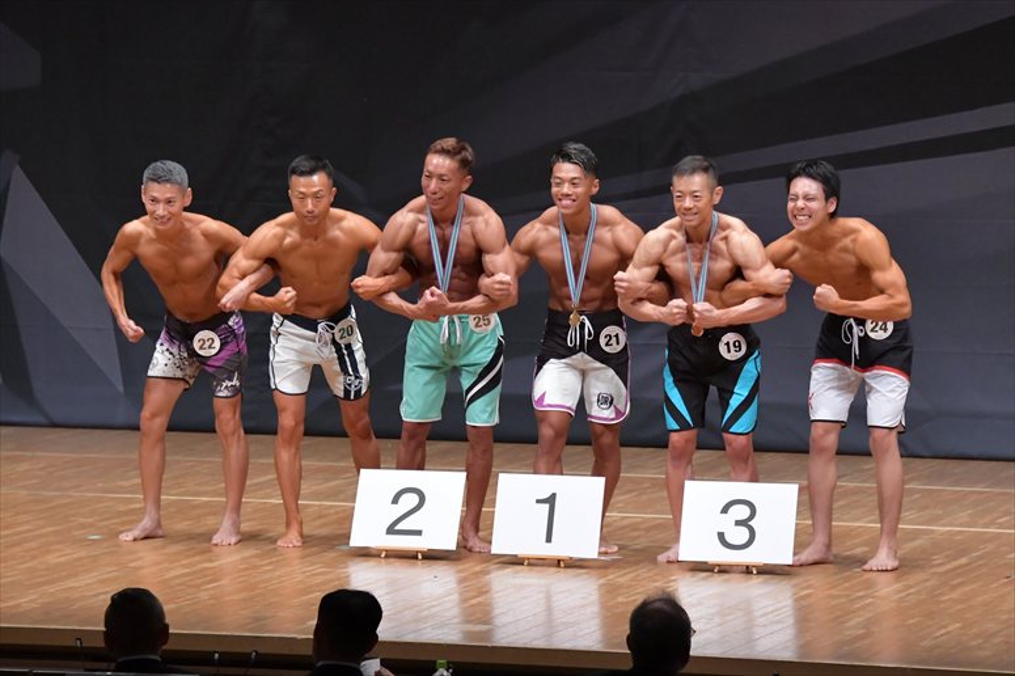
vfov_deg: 6.3
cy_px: 338
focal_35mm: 217
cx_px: 508
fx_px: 6115
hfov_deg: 9.5
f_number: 5.6
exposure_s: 1/400
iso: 6400
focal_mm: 145
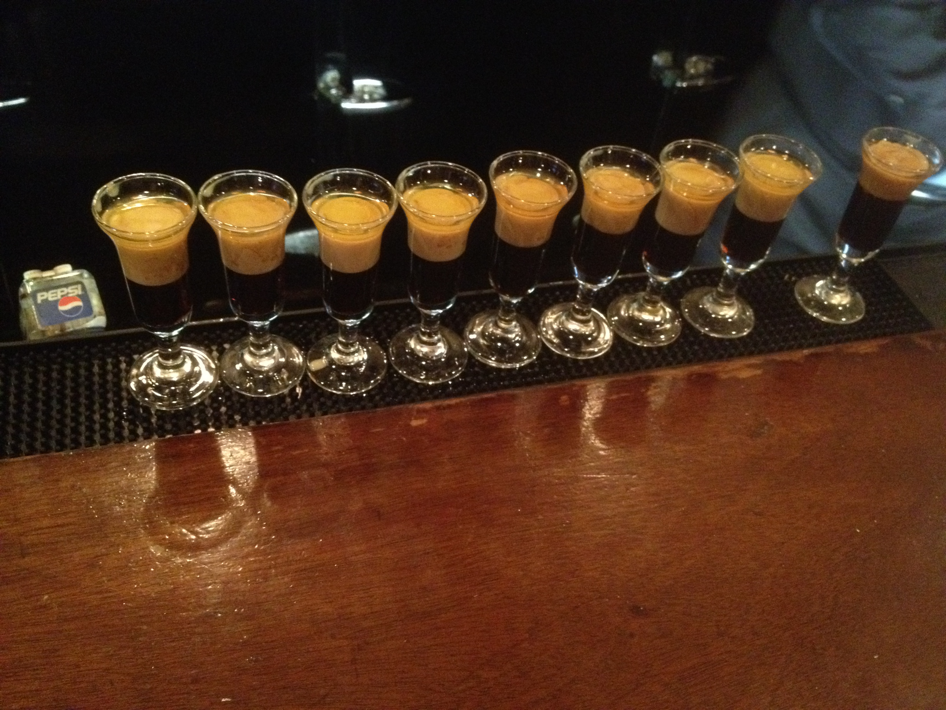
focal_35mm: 35
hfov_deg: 52.6
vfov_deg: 40.7
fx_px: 956
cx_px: 473
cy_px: 355
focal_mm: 4.28
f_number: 2.4
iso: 800
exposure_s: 1/15
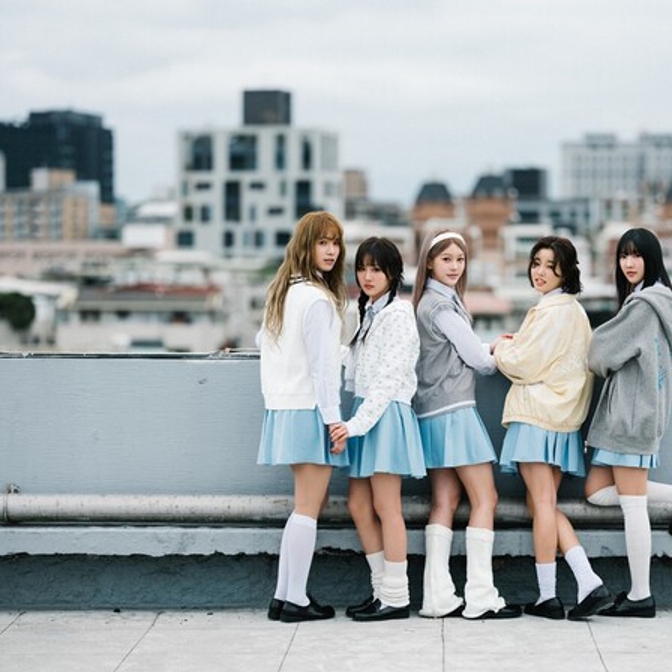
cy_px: 336
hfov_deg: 16.9
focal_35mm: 103
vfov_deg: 16.9
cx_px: 447
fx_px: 2262
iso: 400
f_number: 2
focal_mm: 110
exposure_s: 1/1700
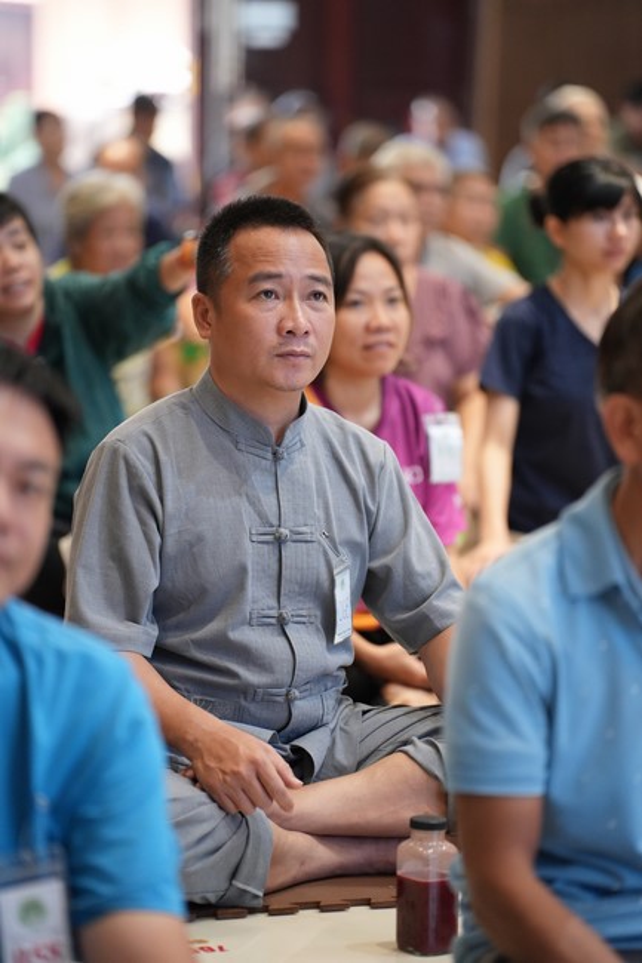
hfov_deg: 9.1
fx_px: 4014
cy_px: 482
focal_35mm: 150
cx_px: 321
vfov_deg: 13.7
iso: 4000
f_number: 2.8
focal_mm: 150
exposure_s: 1/250
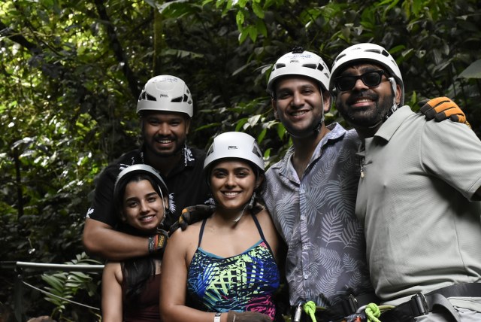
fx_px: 1003
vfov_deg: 18.2
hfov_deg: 27.0
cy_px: 161
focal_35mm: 75
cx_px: 240
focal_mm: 50
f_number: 8
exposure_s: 1/250
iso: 2500
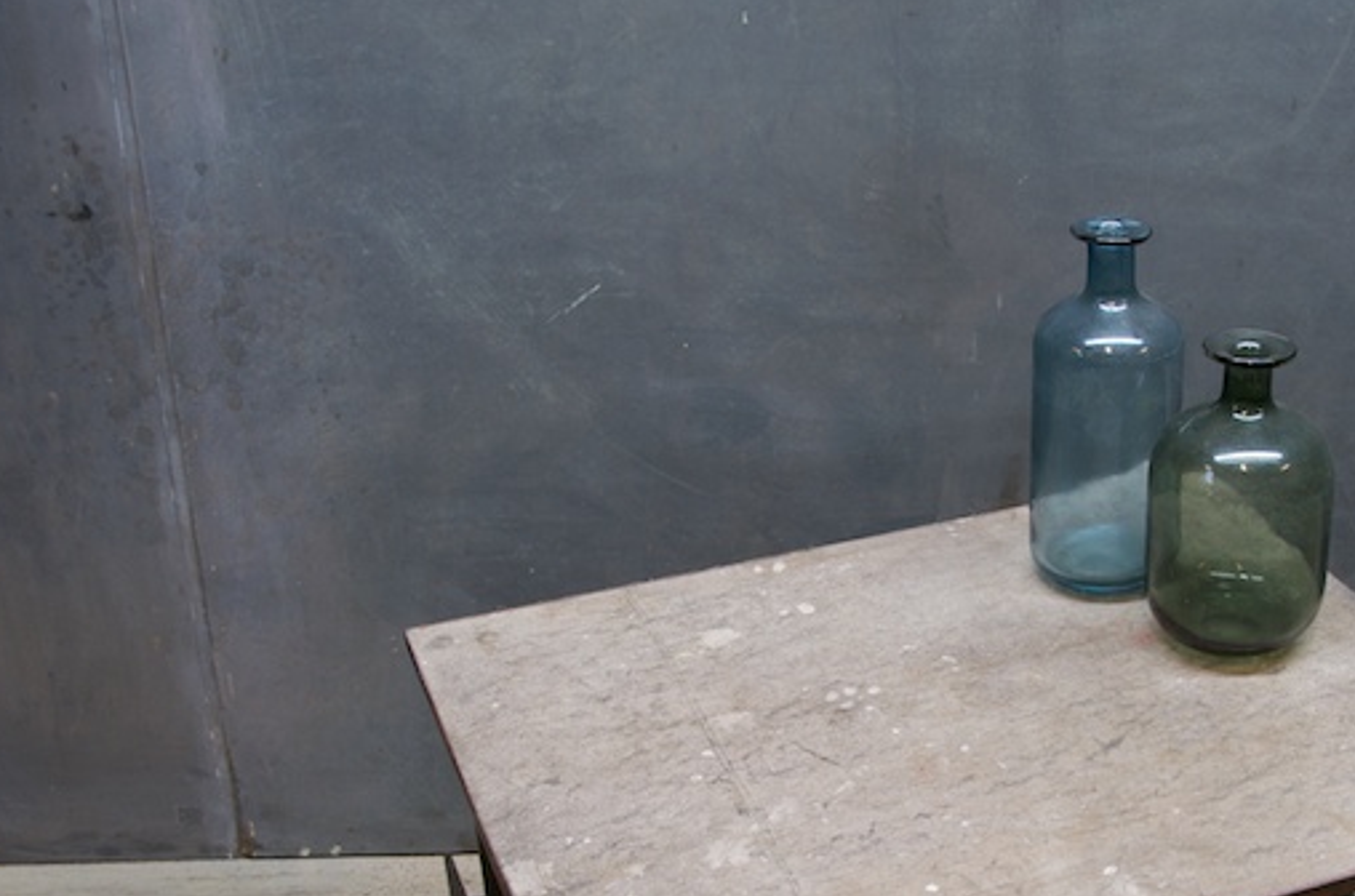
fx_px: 1952
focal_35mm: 52
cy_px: 605
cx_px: 902
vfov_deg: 25.7
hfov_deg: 37.9
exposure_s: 1.3
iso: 160
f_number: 14
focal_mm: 22
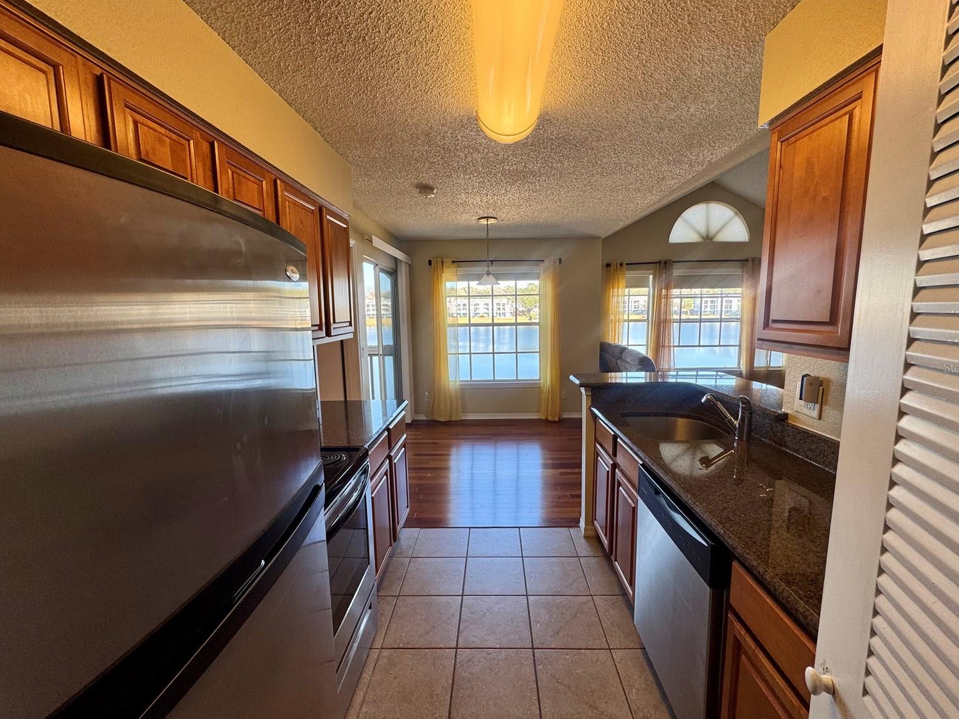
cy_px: 367
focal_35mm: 15
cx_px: 490
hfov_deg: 98.2
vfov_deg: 81.7
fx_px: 416
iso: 64
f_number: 2.2
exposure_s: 1/99
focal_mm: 2.22
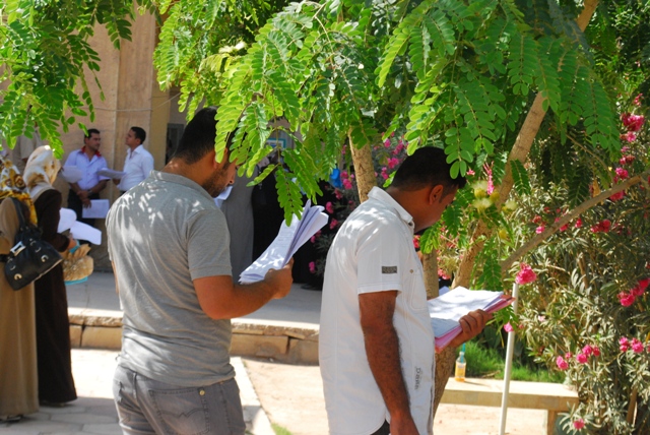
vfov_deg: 16.6
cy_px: 218
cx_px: 325
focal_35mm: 82
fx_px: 1491
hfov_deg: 24.6
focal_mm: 55
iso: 800
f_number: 11
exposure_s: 1/500
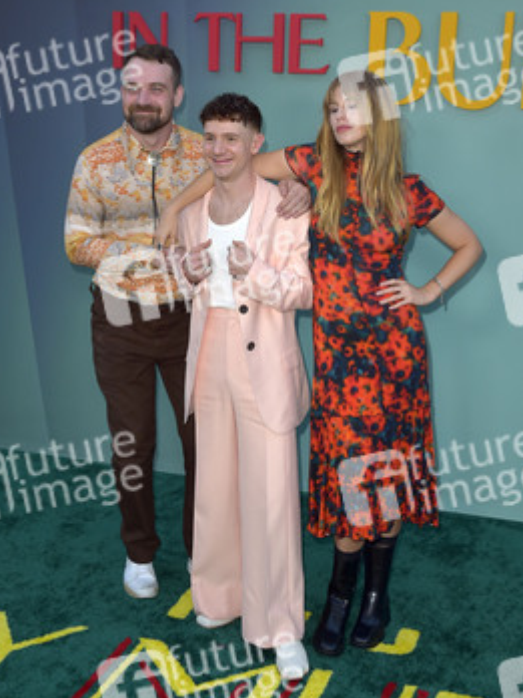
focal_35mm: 42
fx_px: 846
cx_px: 259
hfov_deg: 34.3
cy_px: 379
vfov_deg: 44.7
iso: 400
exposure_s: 1/250
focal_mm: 38
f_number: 6.3
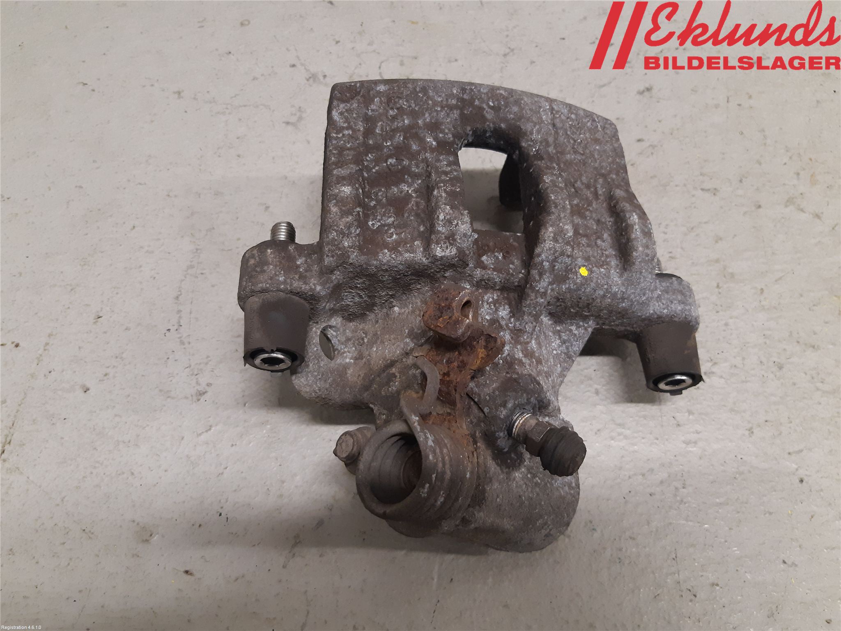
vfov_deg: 53.1
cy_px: 316
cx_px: 420
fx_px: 632
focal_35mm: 26
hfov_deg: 67.3
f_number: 1.7
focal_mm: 3.93
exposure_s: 1/50
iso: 200
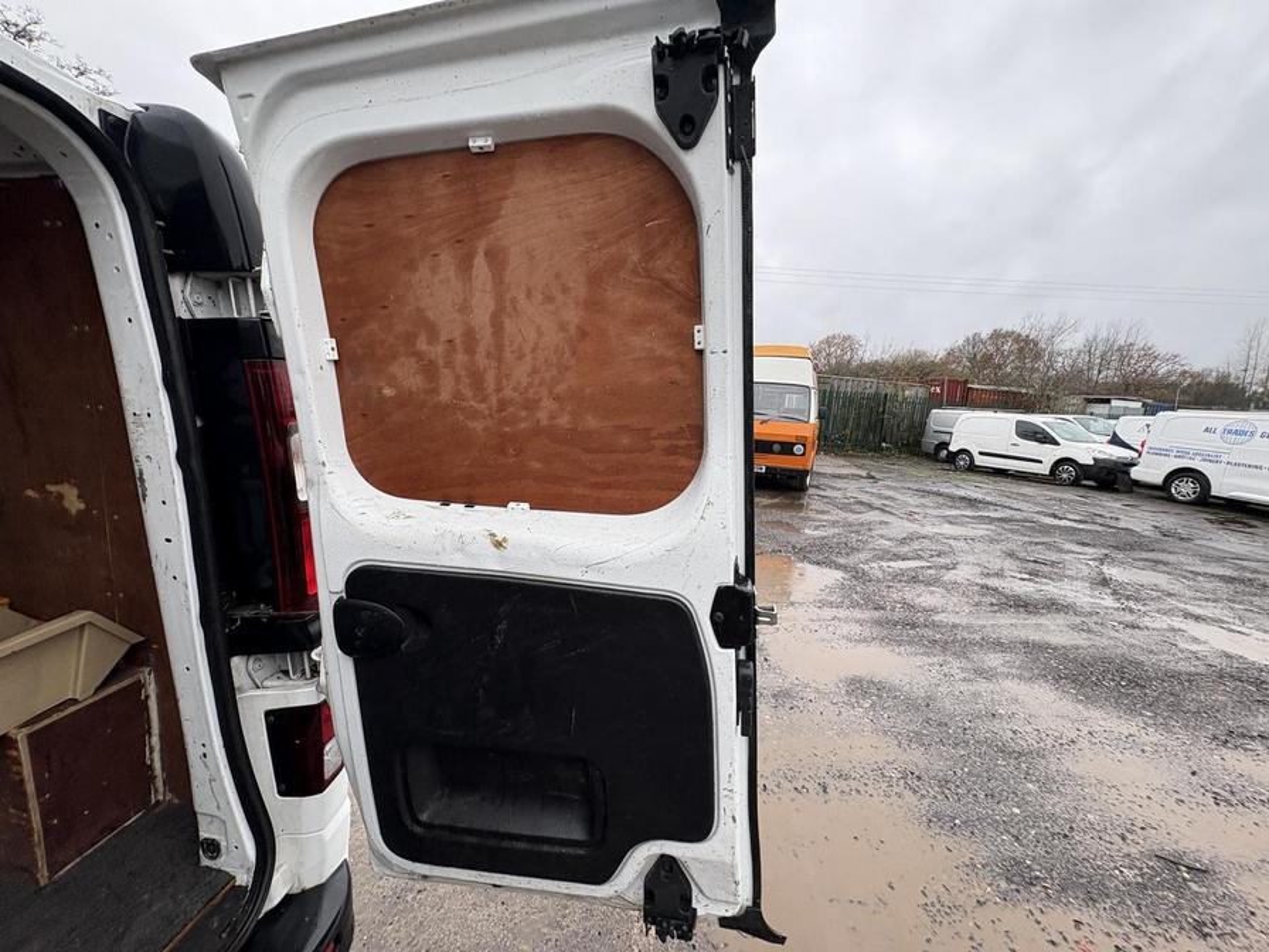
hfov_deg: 102.1
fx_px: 513
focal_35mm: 14
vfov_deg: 85.7
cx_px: 634
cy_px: 476
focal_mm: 2.22
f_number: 2.2
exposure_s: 1/99
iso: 50
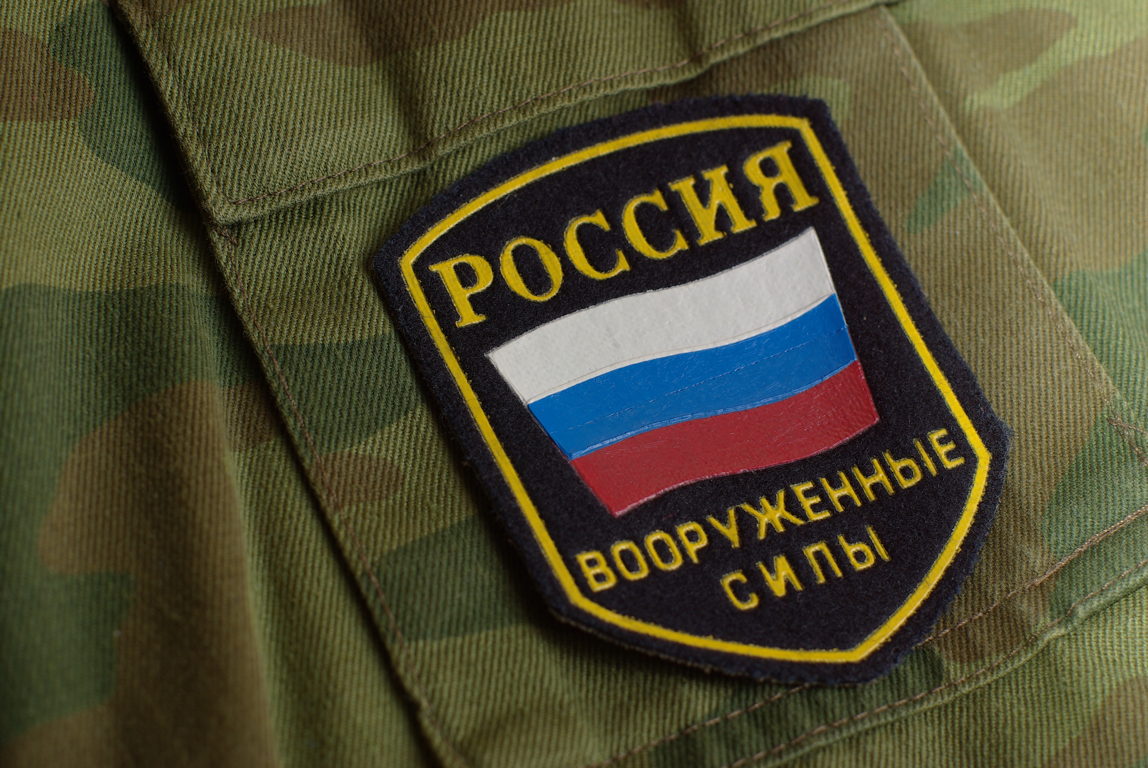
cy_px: 384
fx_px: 2395
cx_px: 574
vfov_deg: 18.2
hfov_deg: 27.0
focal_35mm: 75
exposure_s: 1/180
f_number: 5.6
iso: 100
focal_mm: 50
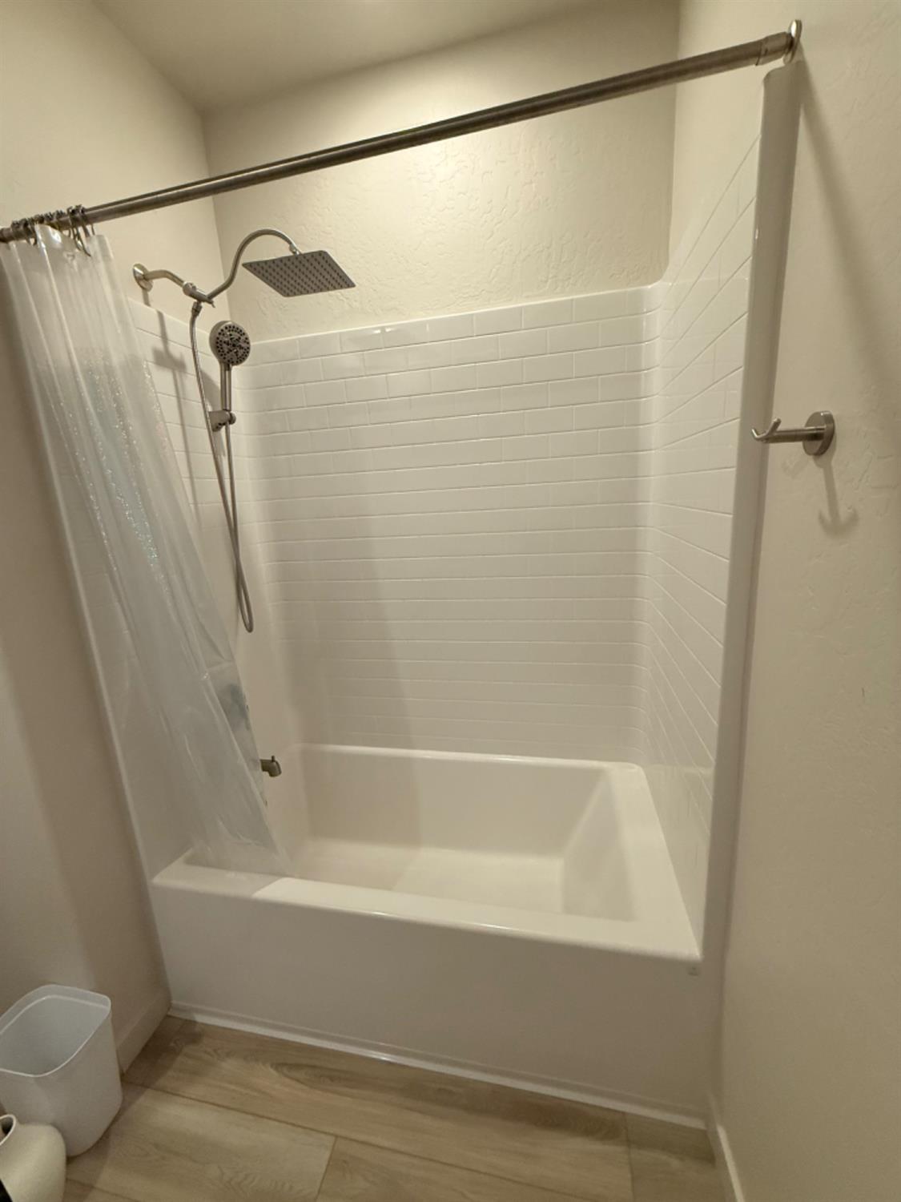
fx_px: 486
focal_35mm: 14
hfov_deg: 85.7
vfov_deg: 102.1
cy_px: 601
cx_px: 450
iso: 320
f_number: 2.2
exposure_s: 1/120
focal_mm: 2.22
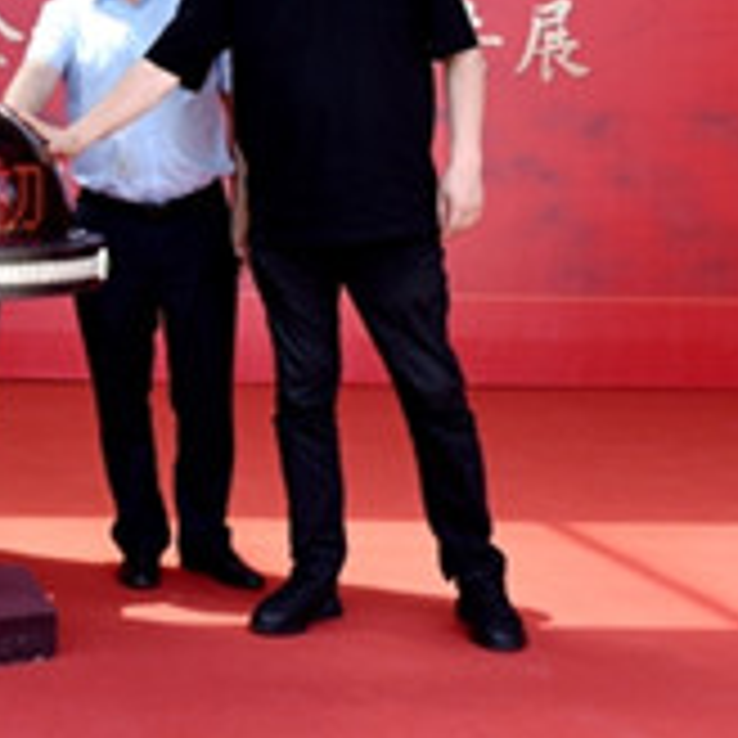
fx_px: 2002
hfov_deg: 19.1
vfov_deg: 20.7
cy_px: 169
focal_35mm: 83
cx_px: -261
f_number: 8
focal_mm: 32
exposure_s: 1/250
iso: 320
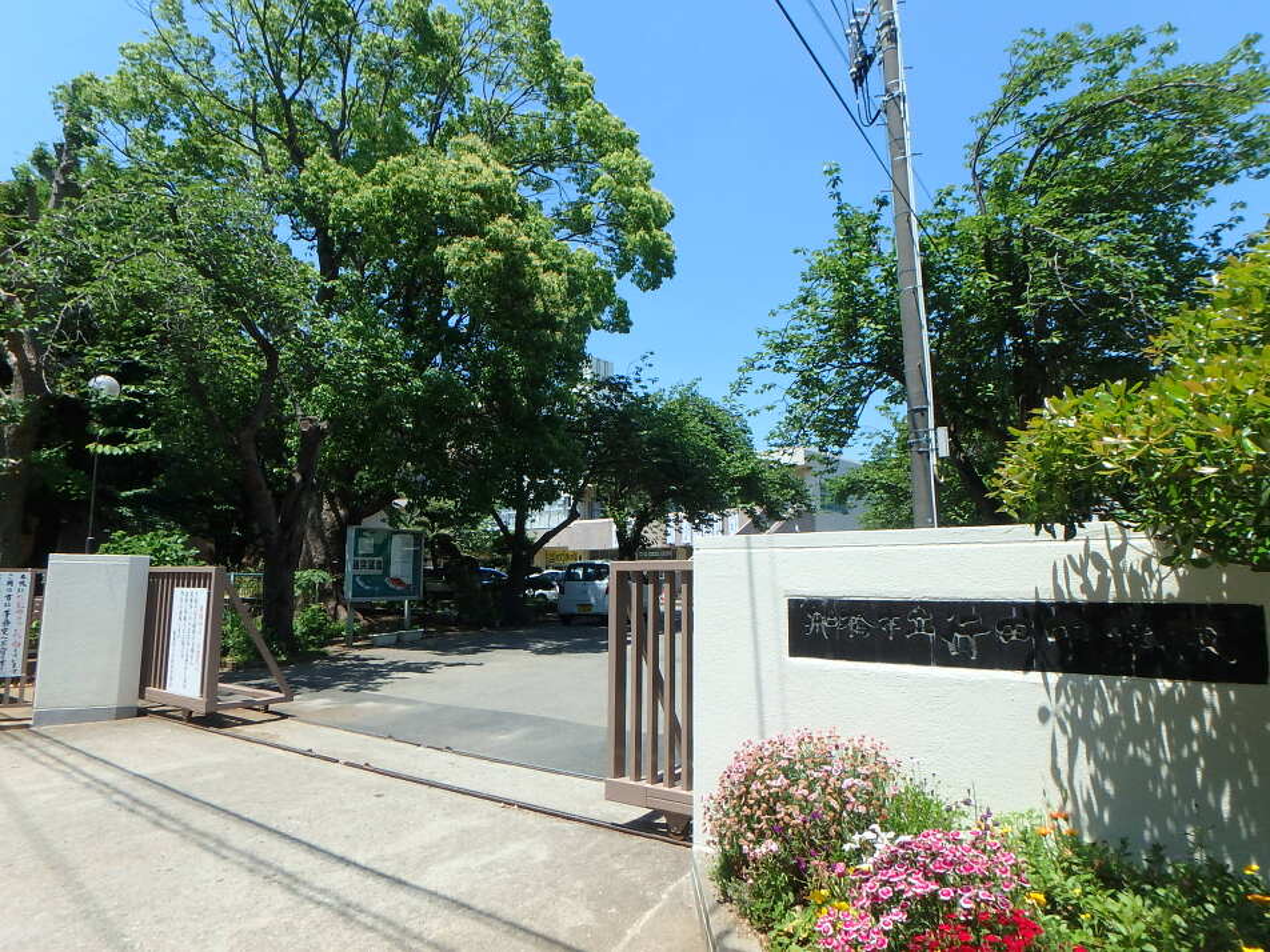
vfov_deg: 63.4
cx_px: 635
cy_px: 476
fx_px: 770
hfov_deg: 79.0
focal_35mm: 21
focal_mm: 3.7
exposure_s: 1/320
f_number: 6
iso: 125
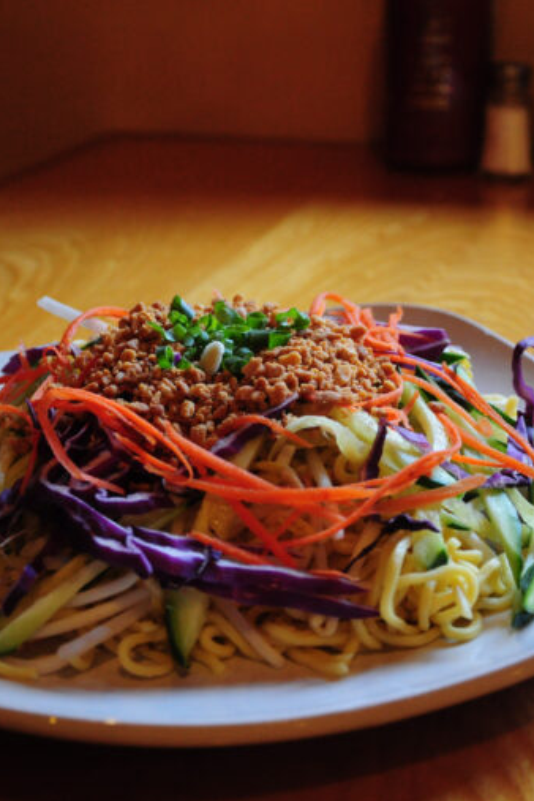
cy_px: 401
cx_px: 313
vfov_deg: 33.9
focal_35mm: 59
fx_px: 1313
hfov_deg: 23.0
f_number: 4.5
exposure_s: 1/60
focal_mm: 26
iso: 1250
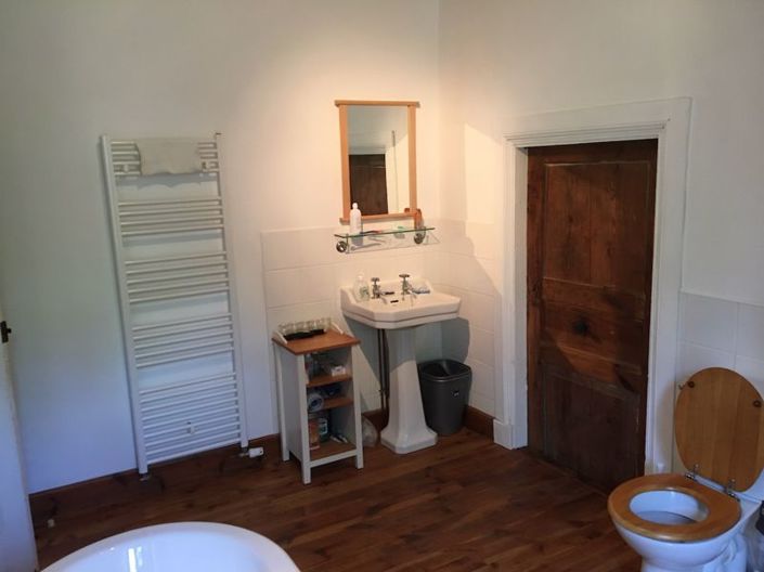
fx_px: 640
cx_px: 382
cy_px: 286
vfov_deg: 48.2
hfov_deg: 61.7
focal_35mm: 29
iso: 160
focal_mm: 4.15
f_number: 2.2
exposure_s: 1/33
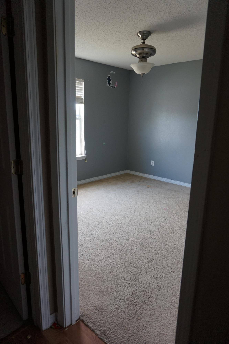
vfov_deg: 73.8
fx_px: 229
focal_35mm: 24
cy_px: 172
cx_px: 114
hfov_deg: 53.1
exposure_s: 1/160
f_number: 4
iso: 800
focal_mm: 16
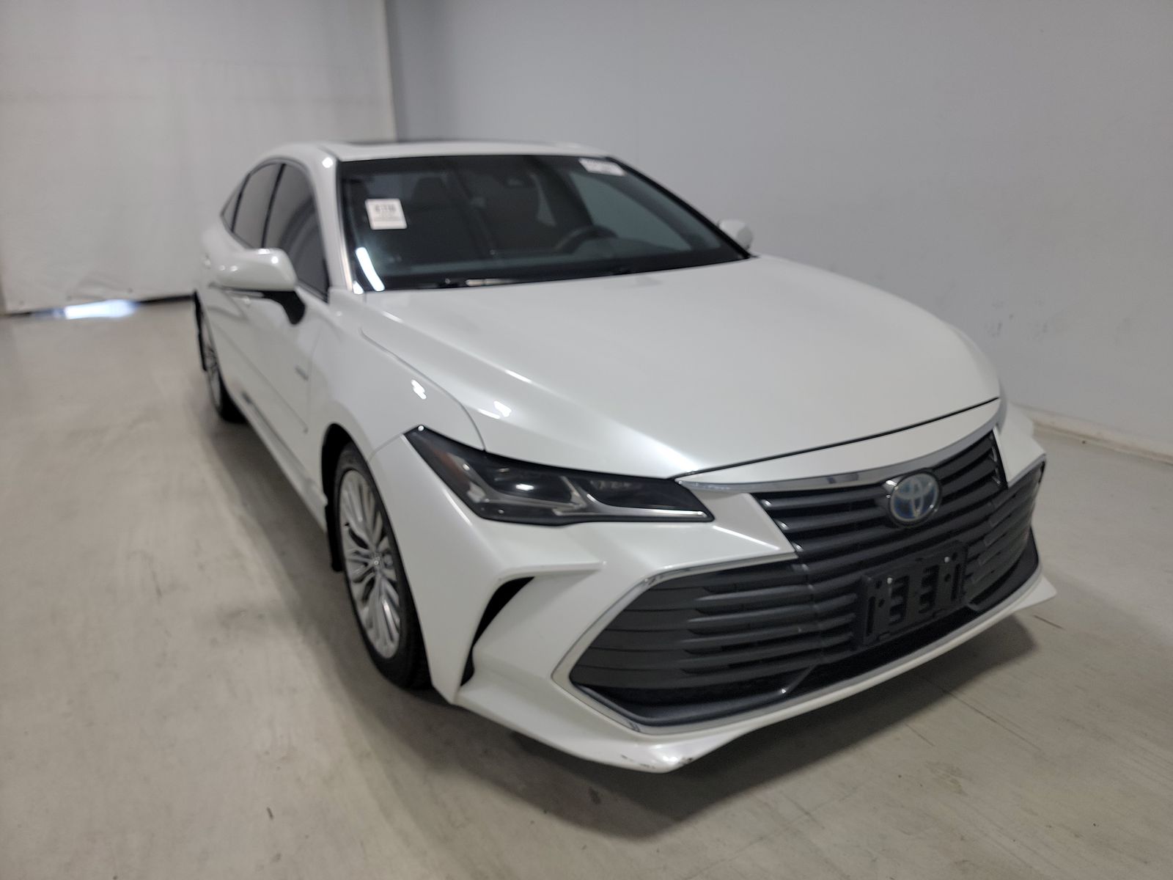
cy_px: 440
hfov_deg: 71.6
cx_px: 586
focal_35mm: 24
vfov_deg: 56.8
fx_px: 813
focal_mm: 6.7
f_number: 1.8
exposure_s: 1/59
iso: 72
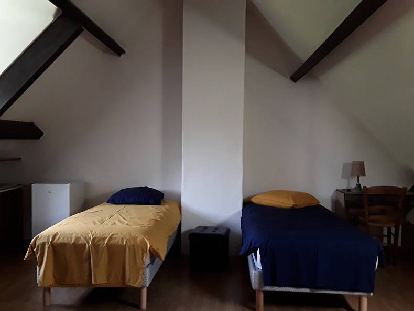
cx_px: 207
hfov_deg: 65.3
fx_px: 323
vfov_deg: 51.3
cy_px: 156
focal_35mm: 27
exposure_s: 1/33
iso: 200
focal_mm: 2.91
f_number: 1.9
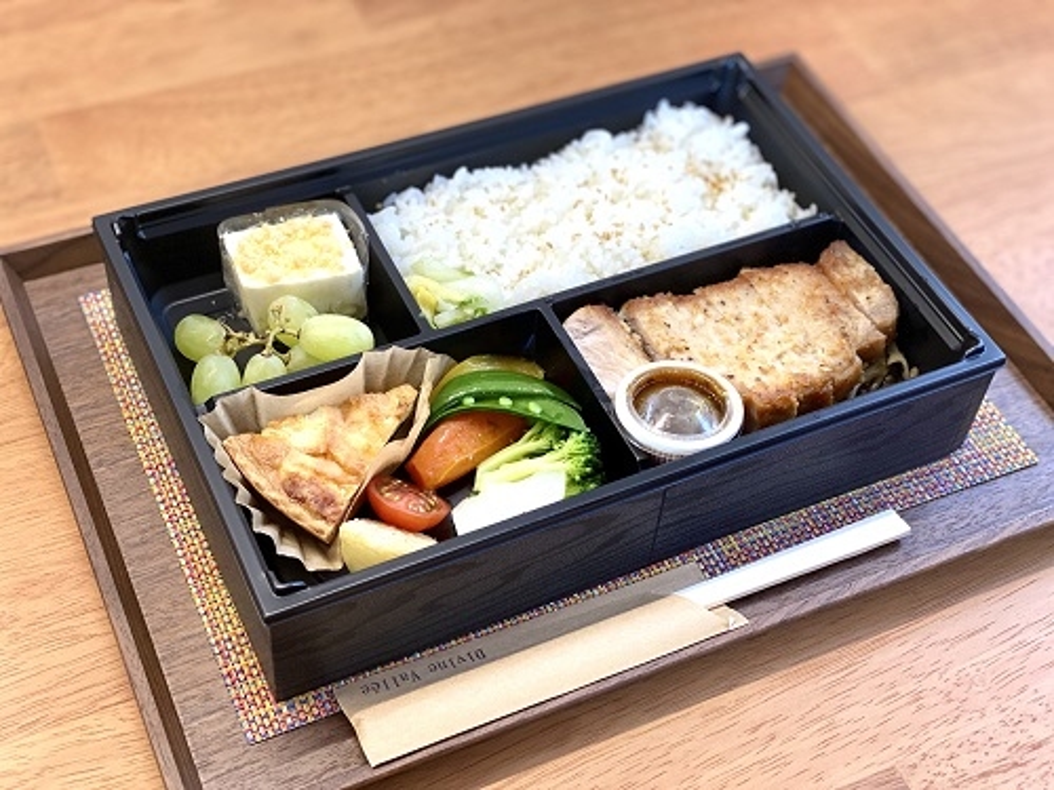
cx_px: 527
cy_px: 395
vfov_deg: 28.0
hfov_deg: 36.8
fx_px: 1583
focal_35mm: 52
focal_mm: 6
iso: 100
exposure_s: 1/113
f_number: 2
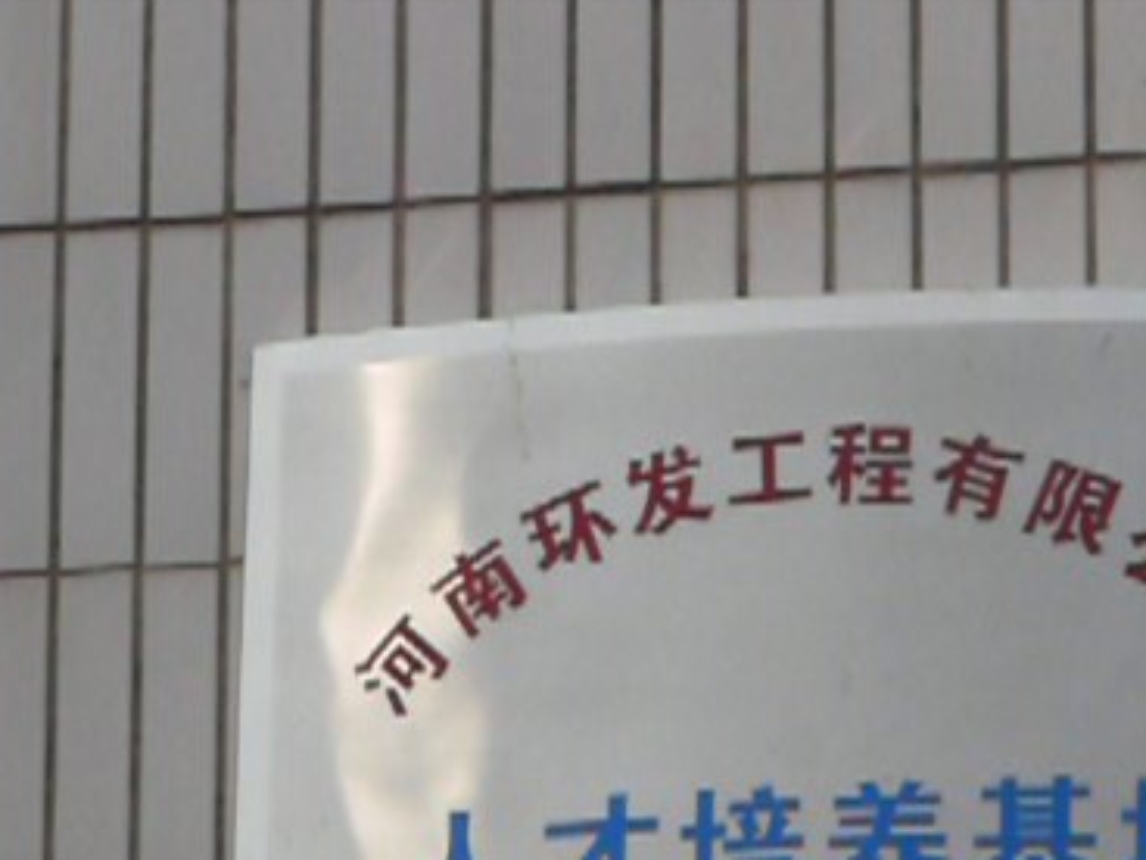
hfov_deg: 5.2
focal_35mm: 383
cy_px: 729
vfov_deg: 3.9
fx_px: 12680
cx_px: 816
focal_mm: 46.5
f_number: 11
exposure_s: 1/100
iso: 80
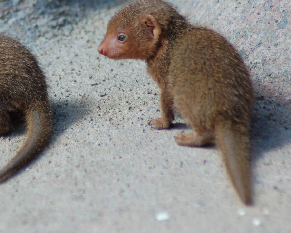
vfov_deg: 2.9
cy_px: 62
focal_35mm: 534
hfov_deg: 3.6
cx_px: 74
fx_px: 4598
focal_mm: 200
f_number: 5
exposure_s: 1/640
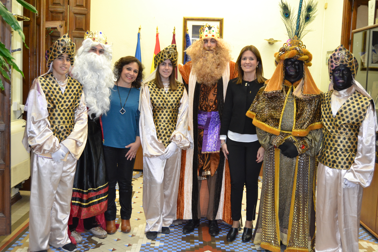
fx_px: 409
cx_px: 189
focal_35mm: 39
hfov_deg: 49.6
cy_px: 126
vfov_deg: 34.2
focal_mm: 26
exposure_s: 1/60
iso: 1600
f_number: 4
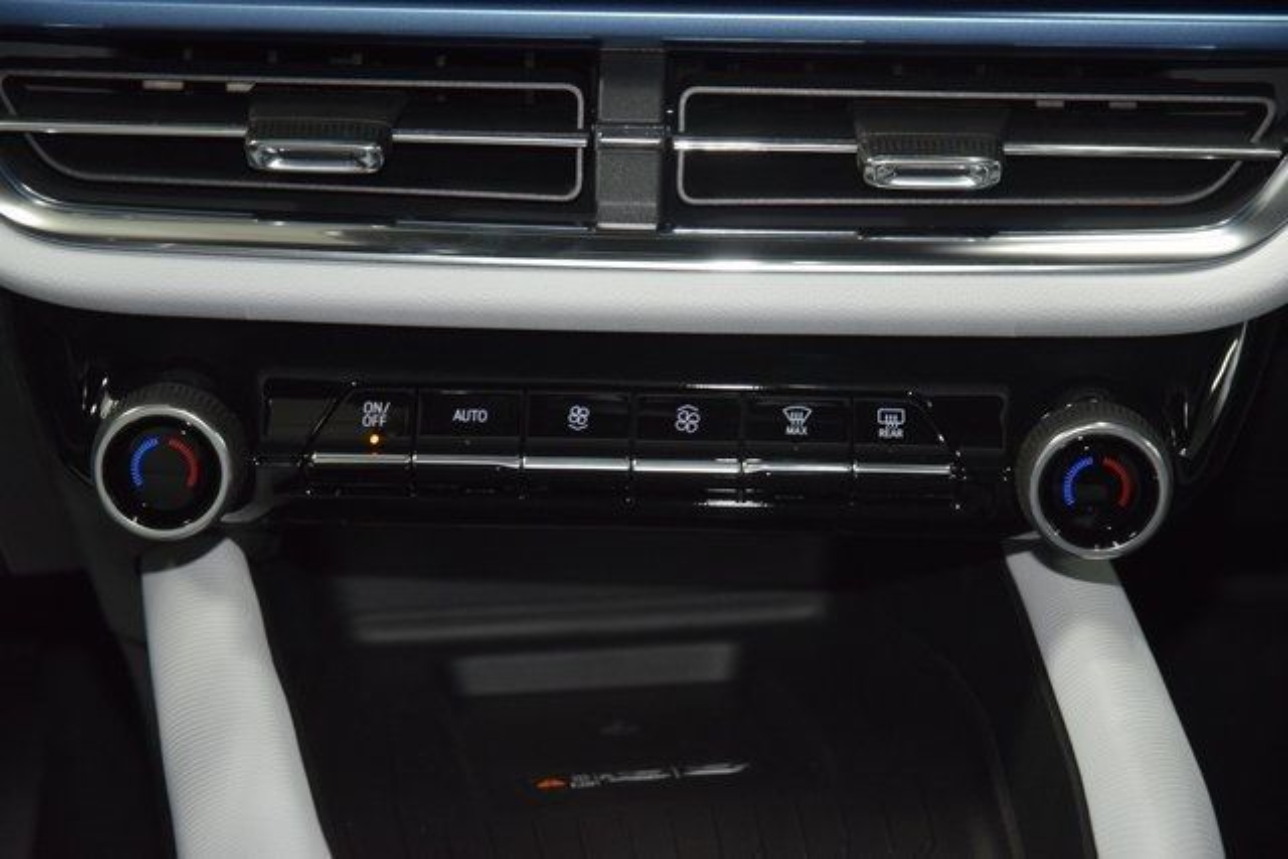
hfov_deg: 19.5
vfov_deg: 13.0
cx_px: 644
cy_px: 430
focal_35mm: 105
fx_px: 3757
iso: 2000
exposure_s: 1/60
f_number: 4.5
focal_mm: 70
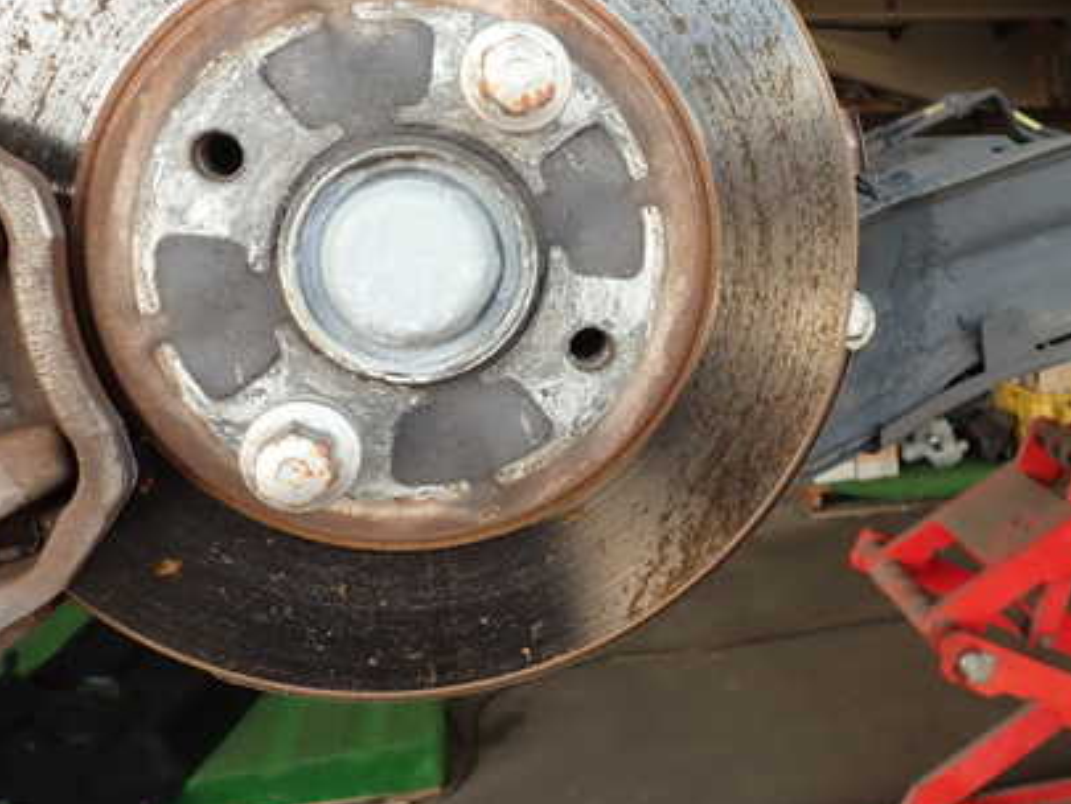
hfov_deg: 48.7
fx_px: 1145
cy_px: 270
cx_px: 764
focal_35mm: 37
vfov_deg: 38.3
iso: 100
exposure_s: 1/80
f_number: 2.8
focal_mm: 4.5
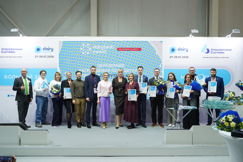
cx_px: 122
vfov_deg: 37.8
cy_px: 81
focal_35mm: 35
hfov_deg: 54.5
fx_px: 236
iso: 400
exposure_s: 1/100
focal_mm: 35
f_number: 4
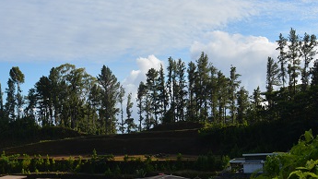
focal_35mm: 67
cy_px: 139
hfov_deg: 31.4
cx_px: 139
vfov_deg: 17.9
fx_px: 565
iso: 100
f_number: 10
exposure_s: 1/200
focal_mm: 23
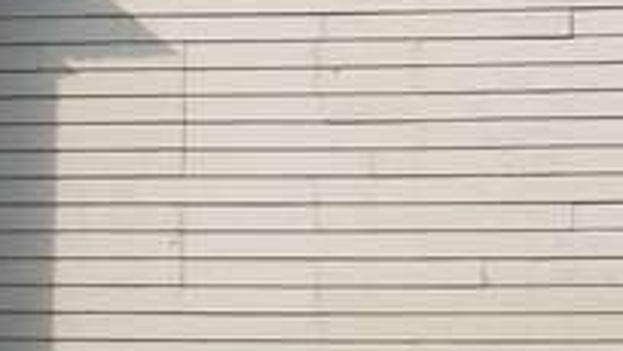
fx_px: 2611
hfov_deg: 13.6
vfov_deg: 7.6
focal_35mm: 158
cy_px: -55
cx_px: 159
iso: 64
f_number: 2.8
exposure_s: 1/640
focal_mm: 7.8
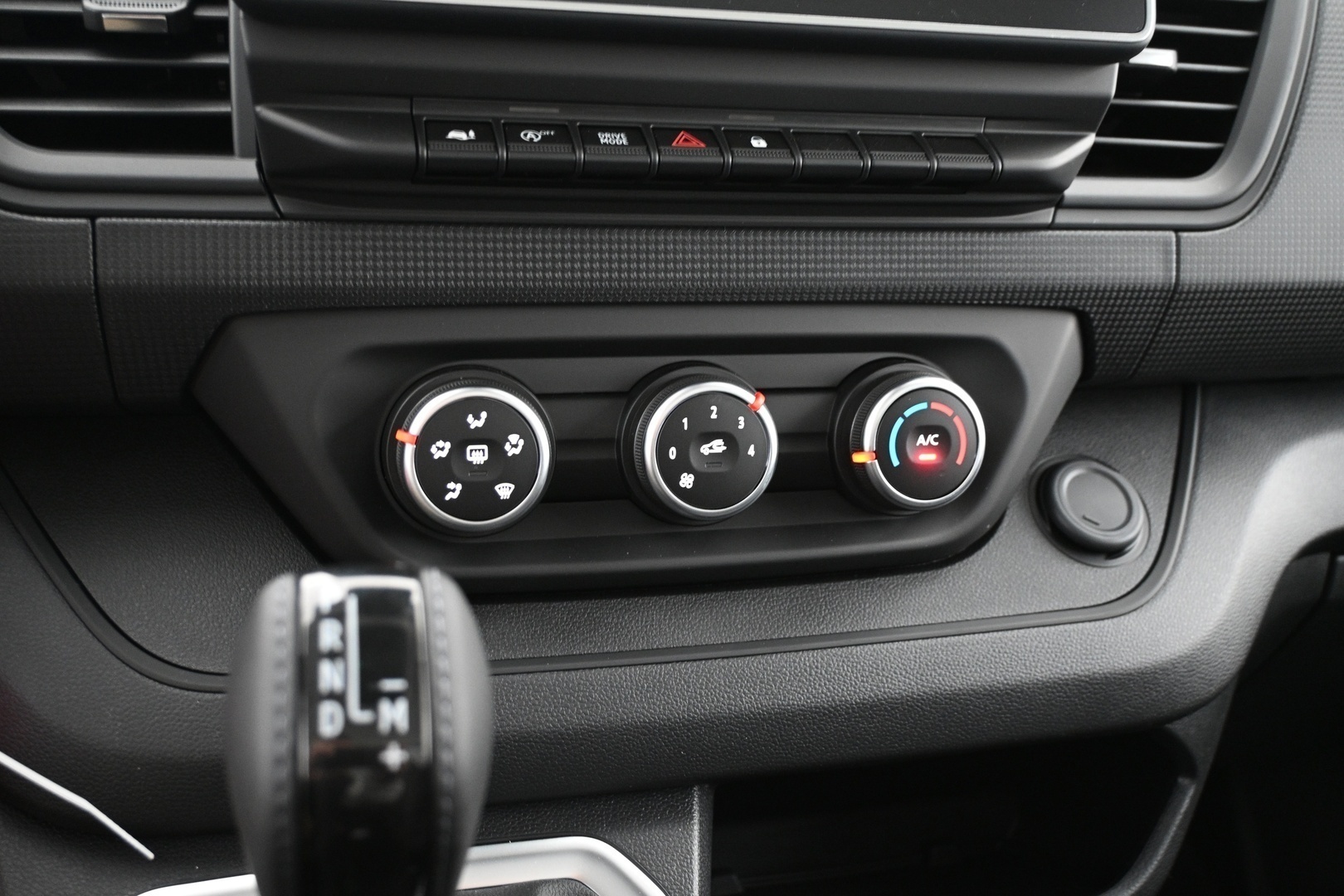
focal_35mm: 32
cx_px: 672
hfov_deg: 58.3
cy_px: 448
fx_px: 1204
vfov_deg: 40.8
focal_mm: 21.5
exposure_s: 1/5
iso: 1600
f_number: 4
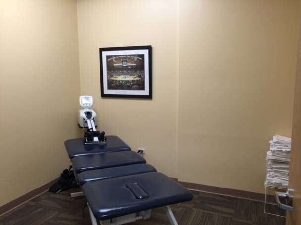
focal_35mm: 29
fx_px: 252
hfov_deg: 61.7
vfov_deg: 48.2
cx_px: 150
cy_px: 112
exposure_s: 1/30
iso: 80
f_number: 2.2
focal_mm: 4.15
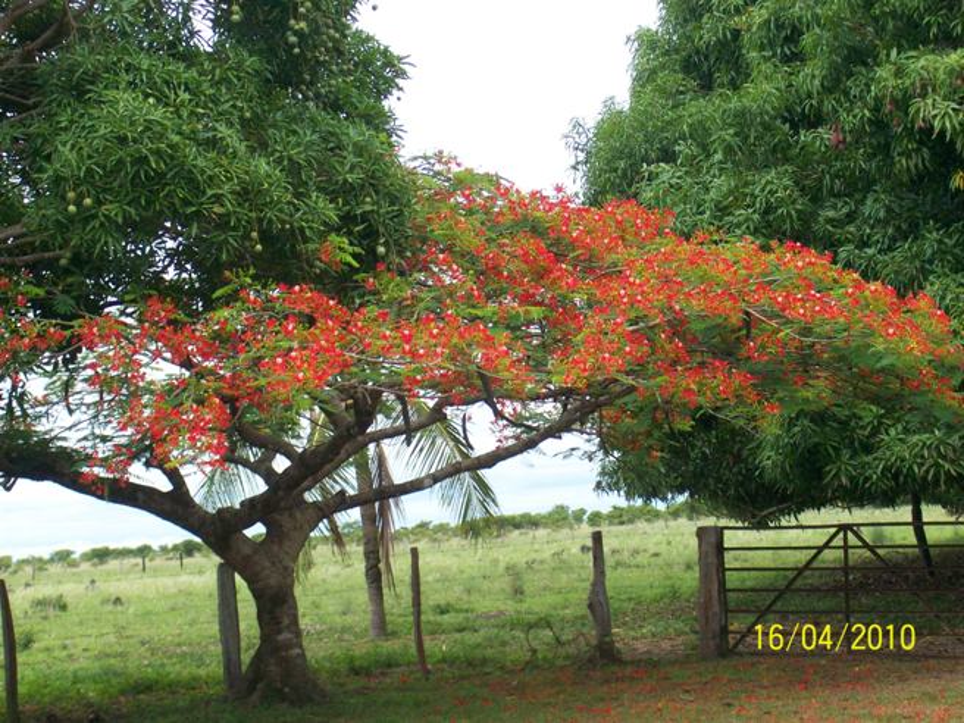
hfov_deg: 19.3
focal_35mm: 102
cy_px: 362
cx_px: 482
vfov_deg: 14.5
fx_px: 2841
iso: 64
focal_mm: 17.1
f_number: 5.1
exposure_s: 1/170
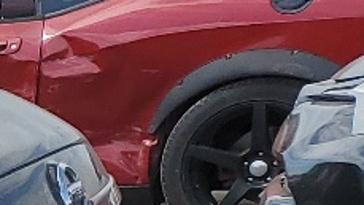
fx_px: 1912
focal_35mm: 198
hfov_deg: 8.4
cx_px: -866
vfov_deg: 5.9
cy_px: 472
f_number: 1.5
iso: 50
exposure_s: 1/2500
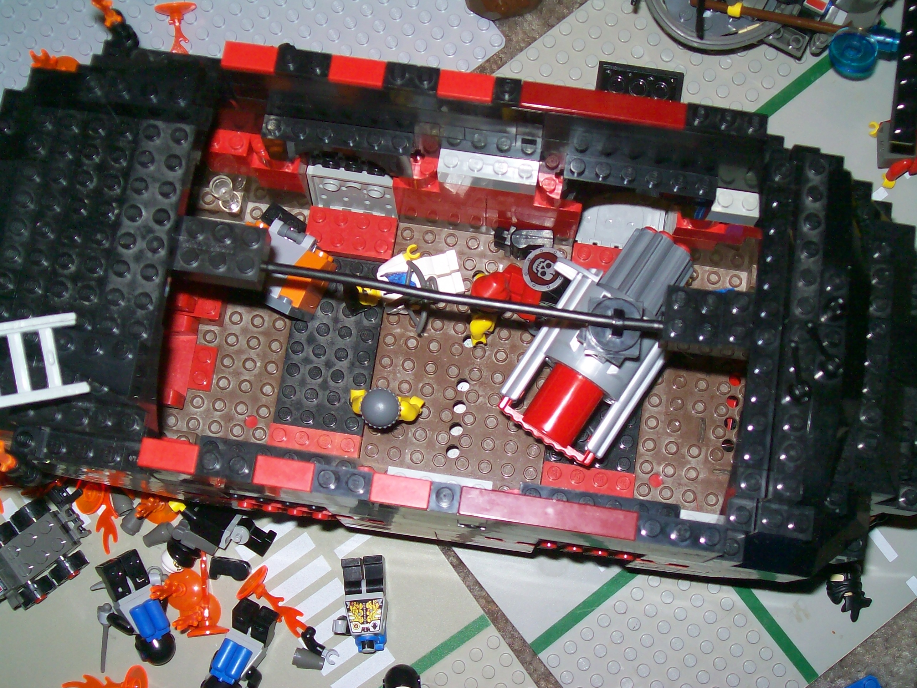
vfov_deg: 32.2
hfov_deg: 42.1
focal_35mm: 45
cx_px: 458
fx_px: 1192
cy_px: 344
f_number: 3
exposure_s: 1/73.6
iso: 80
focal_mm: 7.6
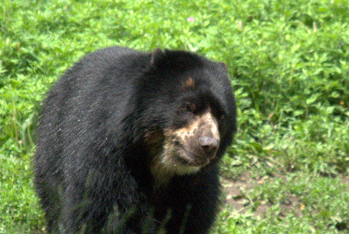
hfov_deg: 2.3
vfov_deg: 1.6
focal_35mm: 886
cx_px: 218
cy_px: 121
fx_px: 8603
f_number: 9
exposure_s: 1/500
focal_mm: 280
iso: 1250
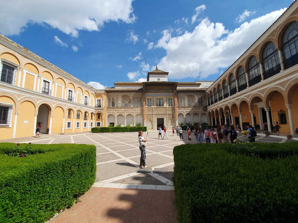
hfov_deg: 106.2
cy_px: 112
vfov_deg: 89.9
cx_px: 149
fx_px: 112
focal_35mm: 13
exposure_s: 1/1603
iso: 40
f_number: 2.2
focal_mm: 1.8
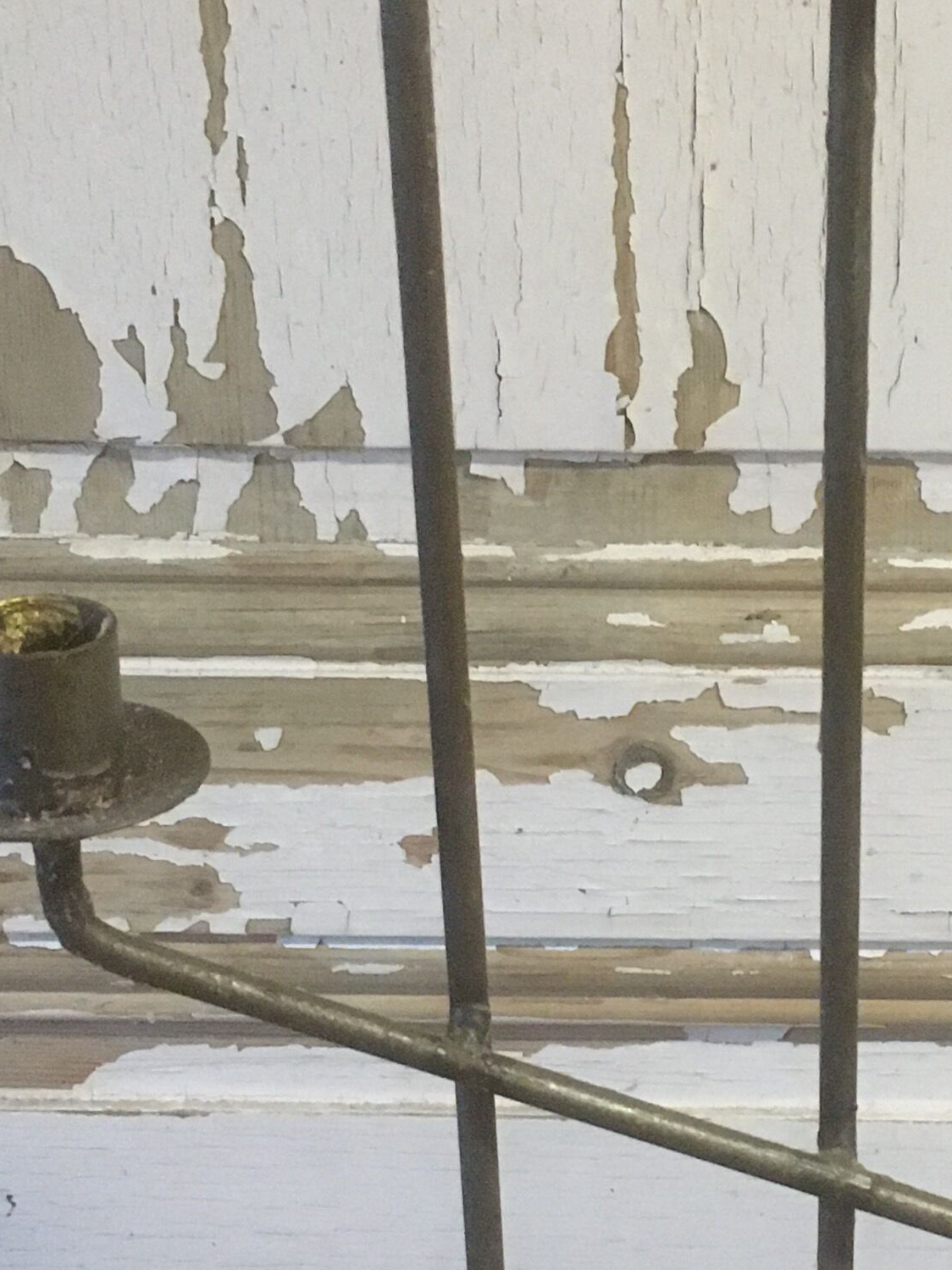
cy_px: 711
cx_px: 810
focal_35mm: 78
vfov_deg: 25.0
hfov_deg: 18.7
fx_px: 2861
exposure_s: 1/17
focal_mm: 4.15
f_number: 2.2
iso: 320
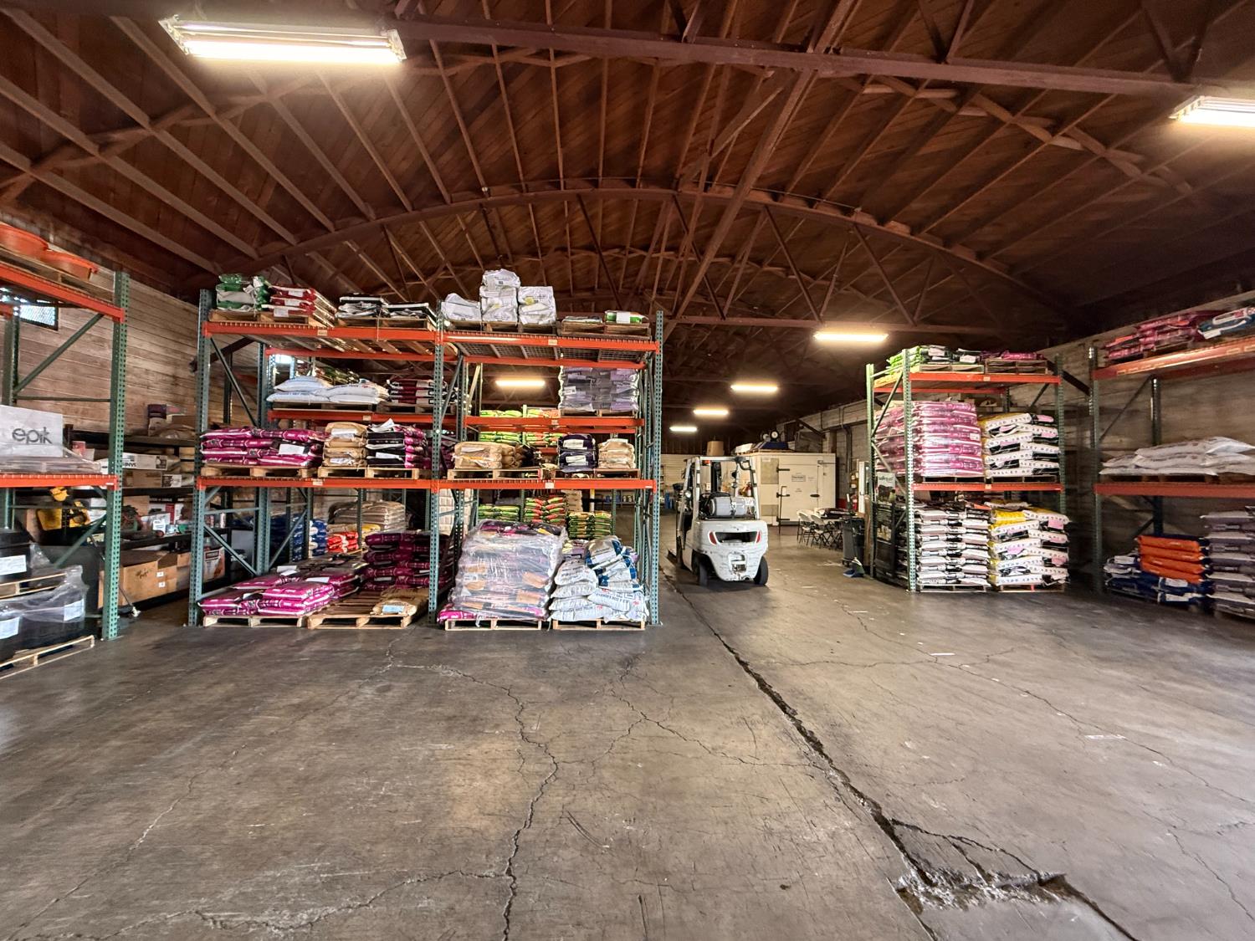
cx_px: 628
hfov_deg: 102.1
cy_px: 470
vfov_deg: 85.7
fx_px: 508
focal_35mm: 14
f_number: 2.2
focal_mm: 2.22
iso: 400
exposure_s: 1/60
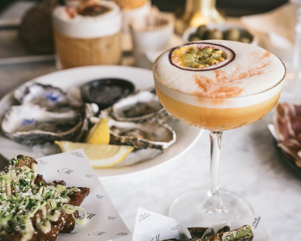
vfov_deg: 21.3
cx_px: 157
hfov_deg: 26.4
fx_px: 641
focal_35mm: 72
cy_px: 122
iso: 320
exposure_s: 1/100
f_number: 5
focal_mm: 63
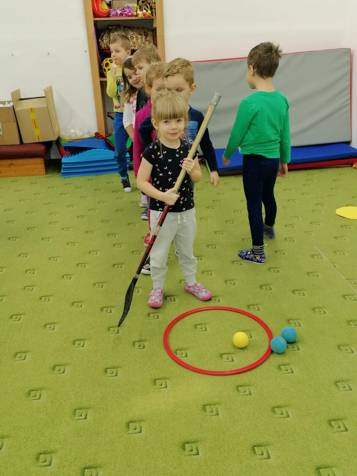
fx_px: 481
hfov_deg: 40.7
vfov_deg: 52.6
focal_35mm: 35
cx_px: 178
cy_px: 238
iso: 160
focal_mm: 4.75
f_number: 1.8
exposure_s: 1/50
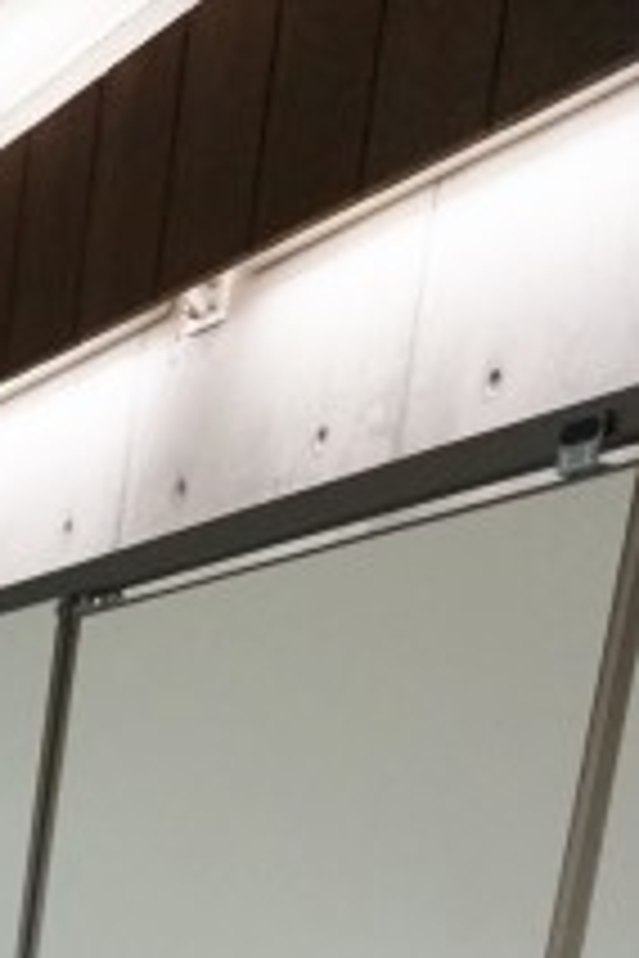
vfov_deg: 18.0
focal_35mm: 90
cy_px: 1727
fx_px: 2396
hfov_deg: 13.6
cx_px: -515
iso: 1250
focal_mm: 16
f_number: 4
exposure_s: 1/160
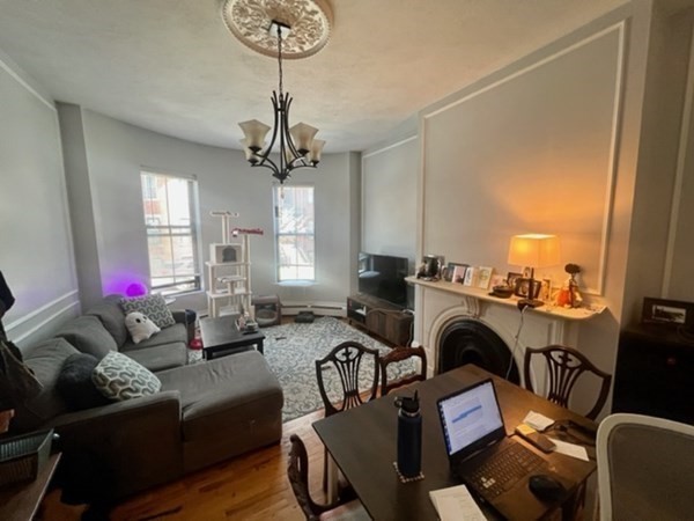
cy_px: 260
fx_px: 261
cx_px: 347
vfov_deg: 89.9
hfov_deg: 106.2
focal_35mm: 13
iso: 160
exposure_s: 1/60
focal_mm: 1.57
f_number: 1.8
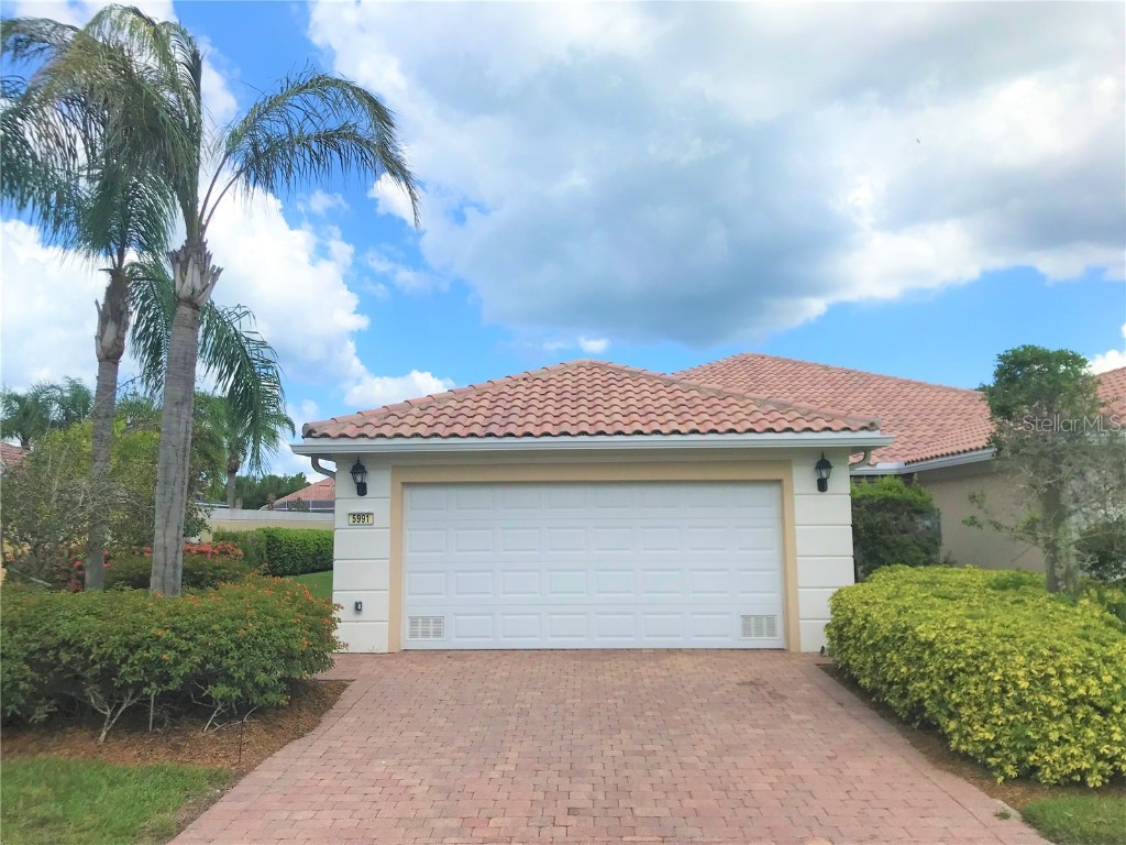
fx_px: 911
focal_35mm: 28
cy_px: 422
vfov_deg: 49.7
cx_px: 563
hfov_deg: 63.4
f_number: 1.8
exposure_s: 1/3425
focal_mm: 3.99
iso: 20
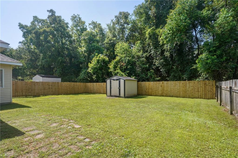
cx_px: 119
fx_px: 112
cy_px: 79
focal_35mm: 17
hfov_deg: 93.3
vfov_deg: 70.3
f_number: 11
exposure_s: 1/320
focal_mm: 17
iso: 800
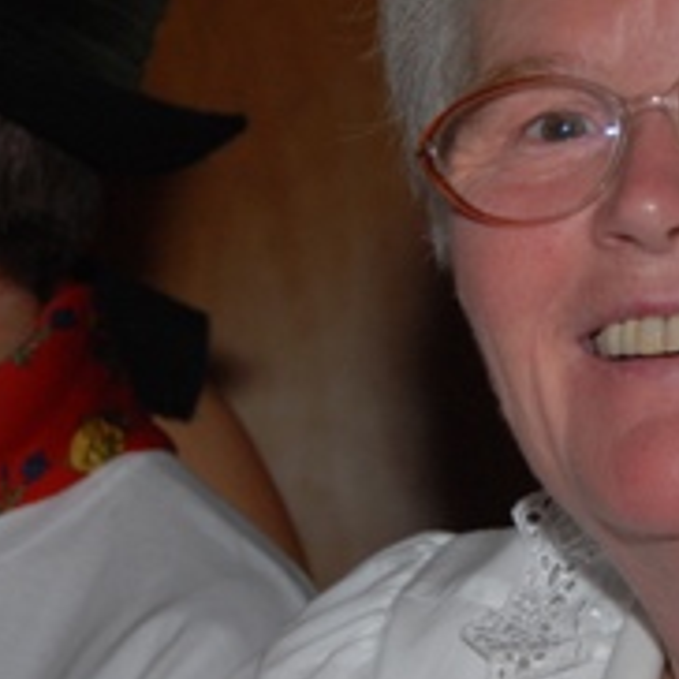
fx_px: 4394
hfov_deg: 8.8
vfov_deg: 8.8
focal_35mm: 198
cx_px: 642
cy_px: 381
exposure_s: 1/60
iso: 400
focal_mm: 44
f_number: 5.6
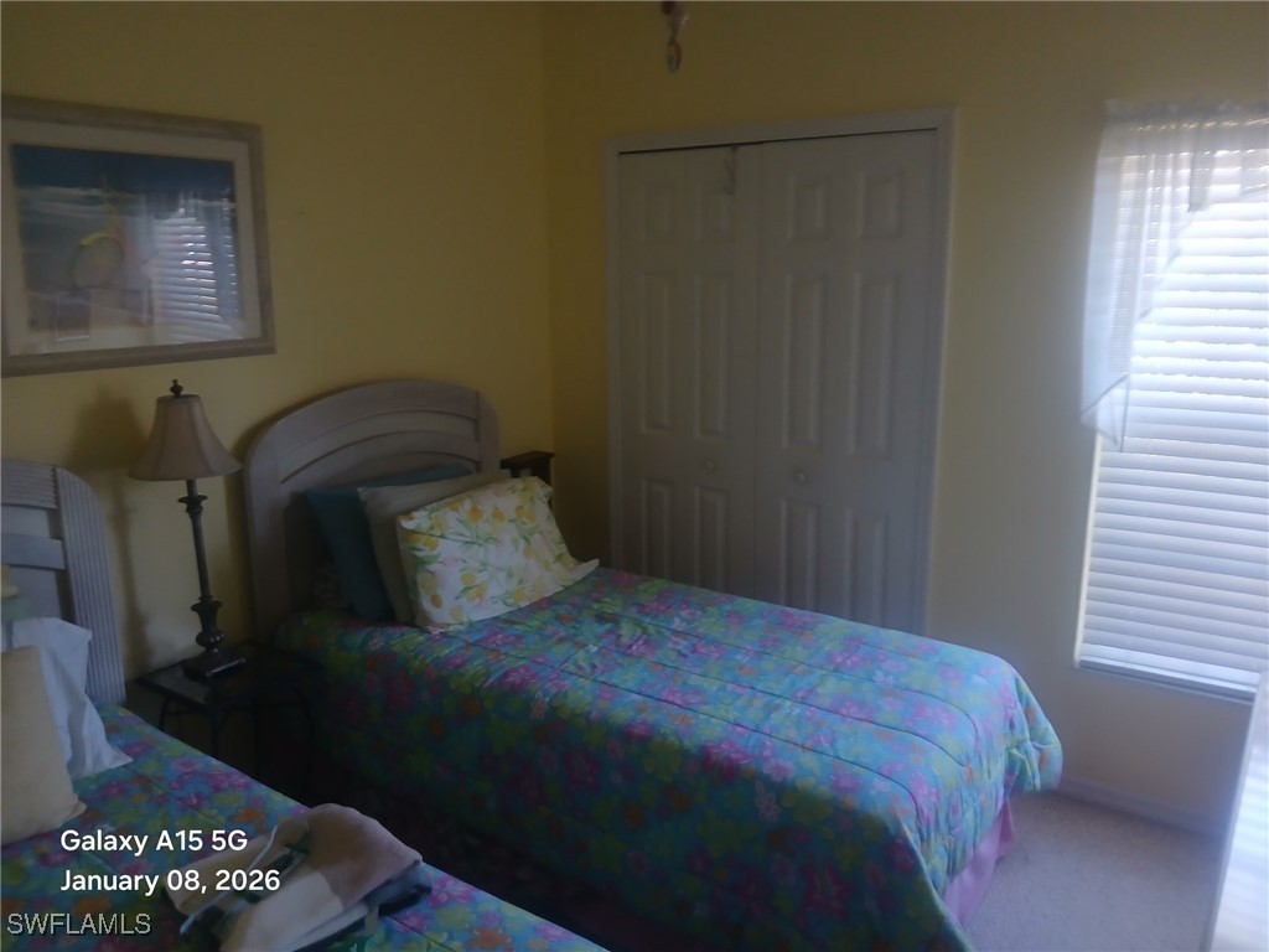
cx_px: 634
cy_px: 476
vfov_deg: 53.1
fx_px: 953
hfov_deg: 67.3
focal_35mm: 26
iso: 250
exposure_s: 1/30
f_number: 1.8
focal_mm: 3.98
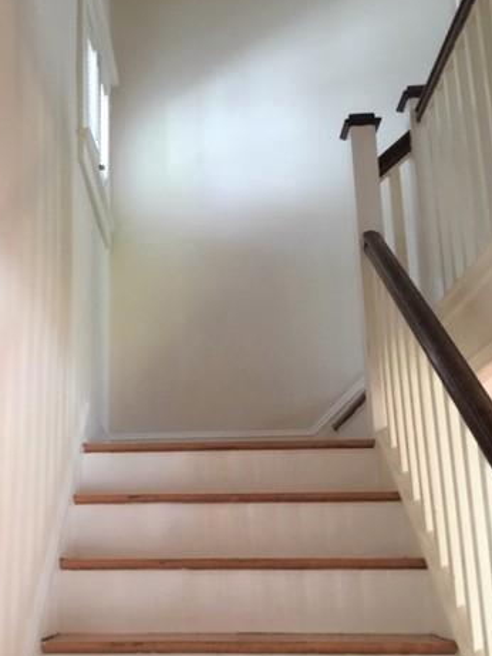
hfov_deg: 33.3
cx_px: 159
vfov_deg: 43.8
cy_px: 369
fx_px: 815
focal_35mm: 43
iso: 125
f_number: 2.4
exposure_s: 1/33
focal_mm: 3.3
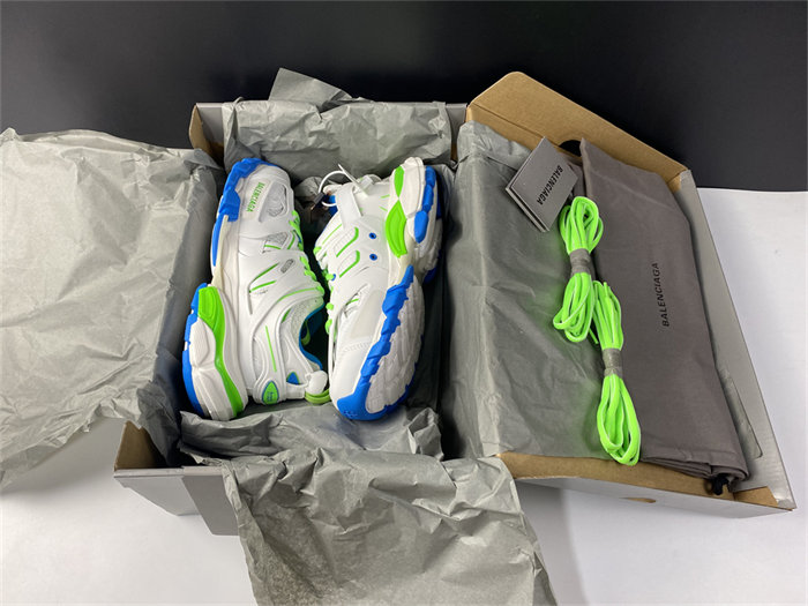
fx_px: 607
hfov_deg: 67.3
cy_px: 303
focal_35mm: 26
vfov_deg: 53.1
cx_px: 404
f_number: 1.8
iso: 80
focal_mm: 4.25
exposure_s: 1/100
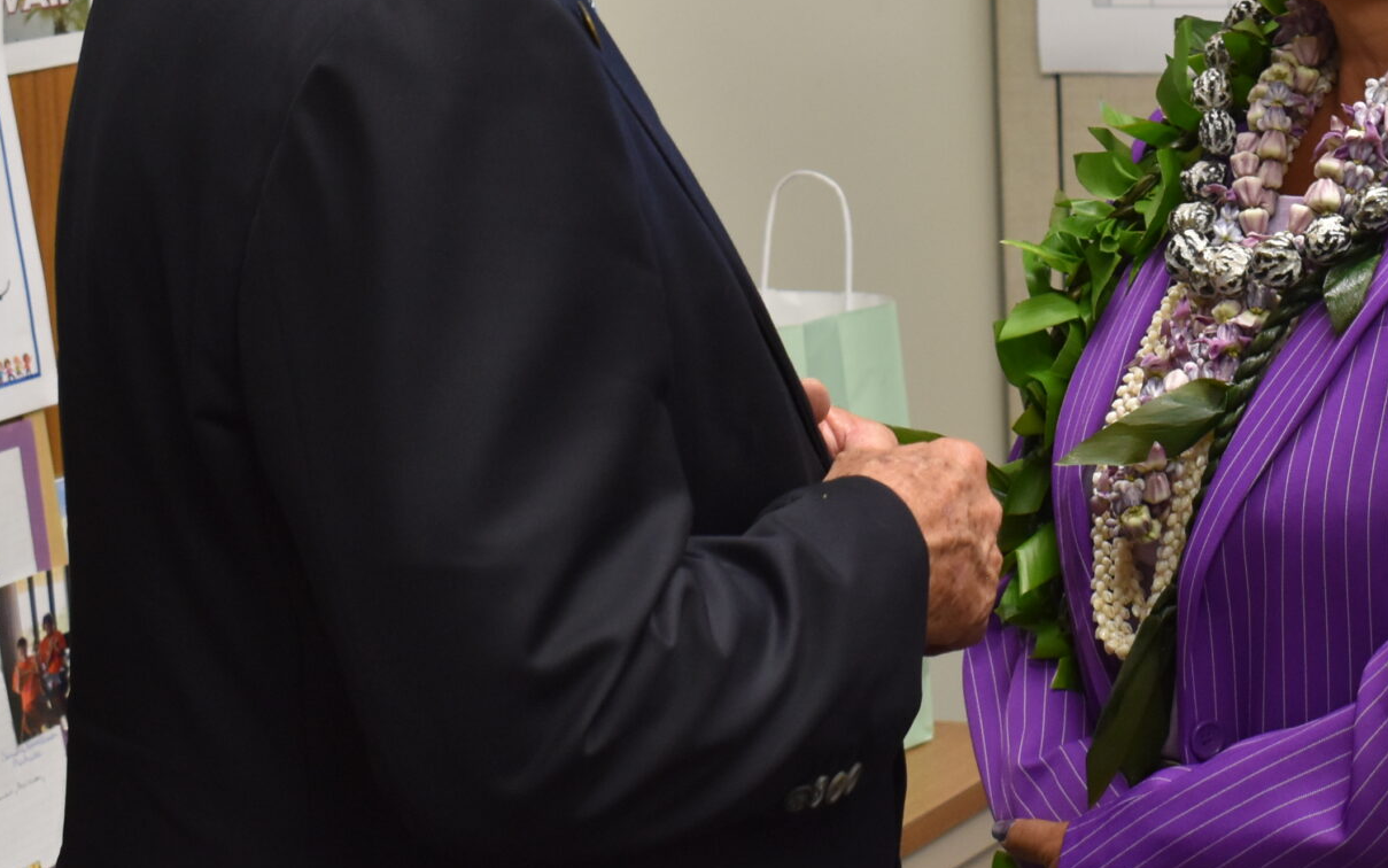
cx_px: 1041
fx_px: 4653
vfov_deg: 10.6
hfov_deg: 16.9
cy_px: 91
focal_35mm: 123
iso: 900
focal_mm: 38
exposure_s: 1/30
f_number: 4.8
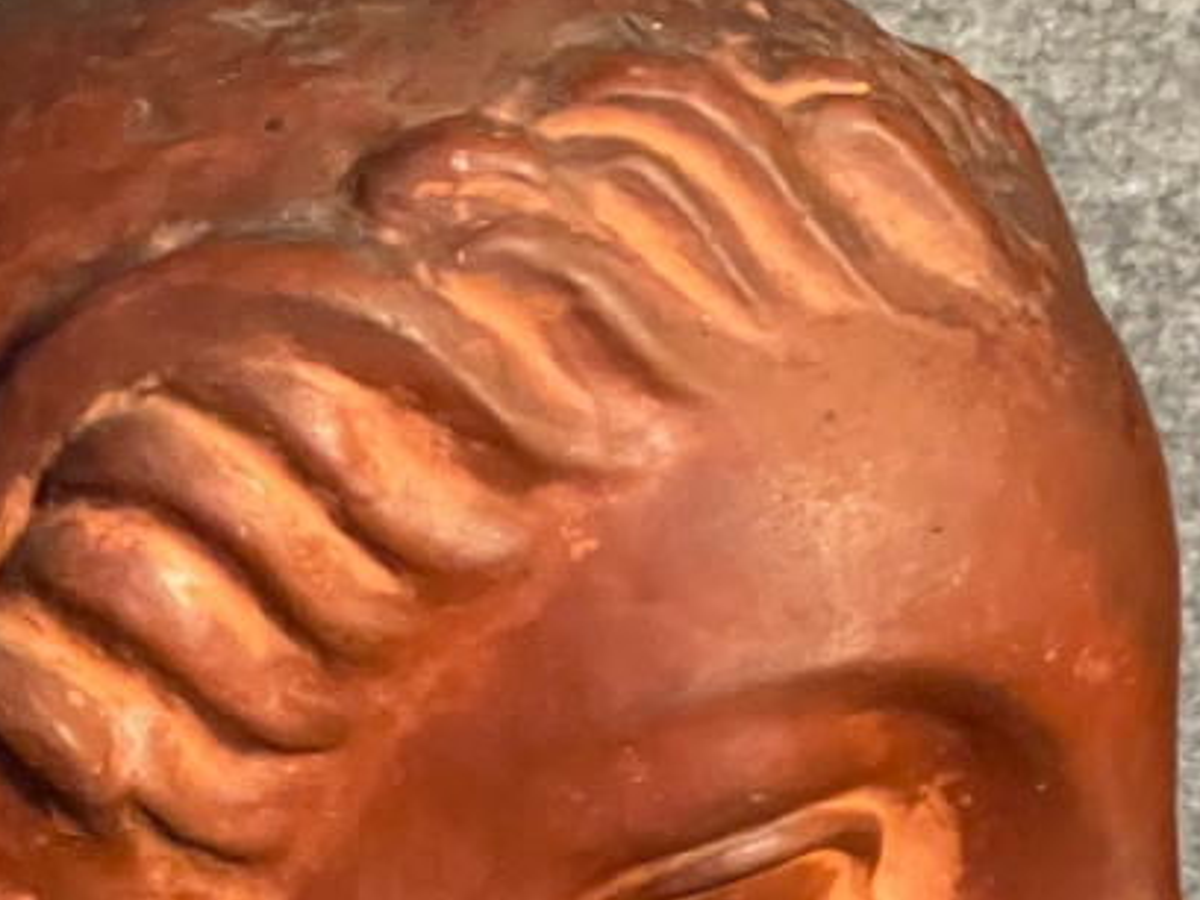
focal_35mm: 153
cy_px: 1279
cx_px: 224
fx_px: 5304
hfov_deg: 12.8
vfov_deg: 9.5
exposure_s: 1/34
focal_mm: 6
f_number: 2
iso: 1000
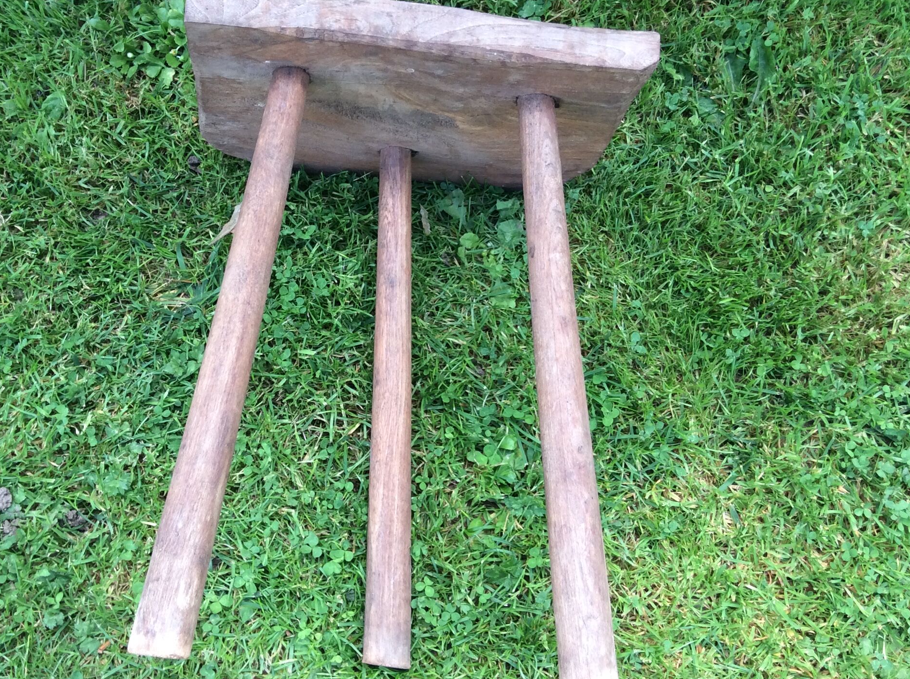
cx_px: 374
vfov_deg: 32.8
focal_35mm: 44
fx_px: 1155
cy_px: 327
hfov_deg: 42.8
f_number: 2.4
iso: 32
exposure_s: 1/100
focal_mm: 3.3
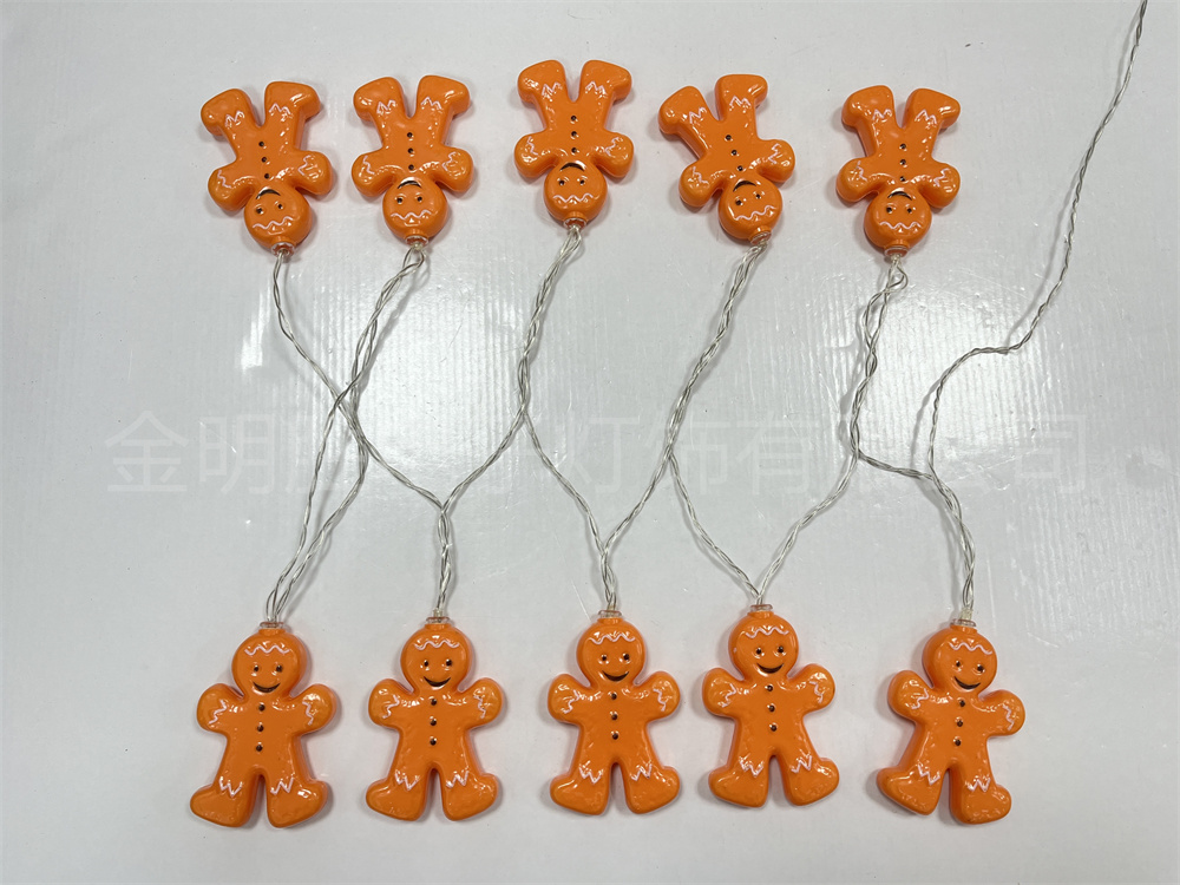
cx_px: 590
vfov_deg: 53.1
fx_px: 886
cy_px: 442
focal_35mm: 26
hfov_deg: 67.3
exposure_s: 1/100
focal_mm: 5.1
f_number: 1.6
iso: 64
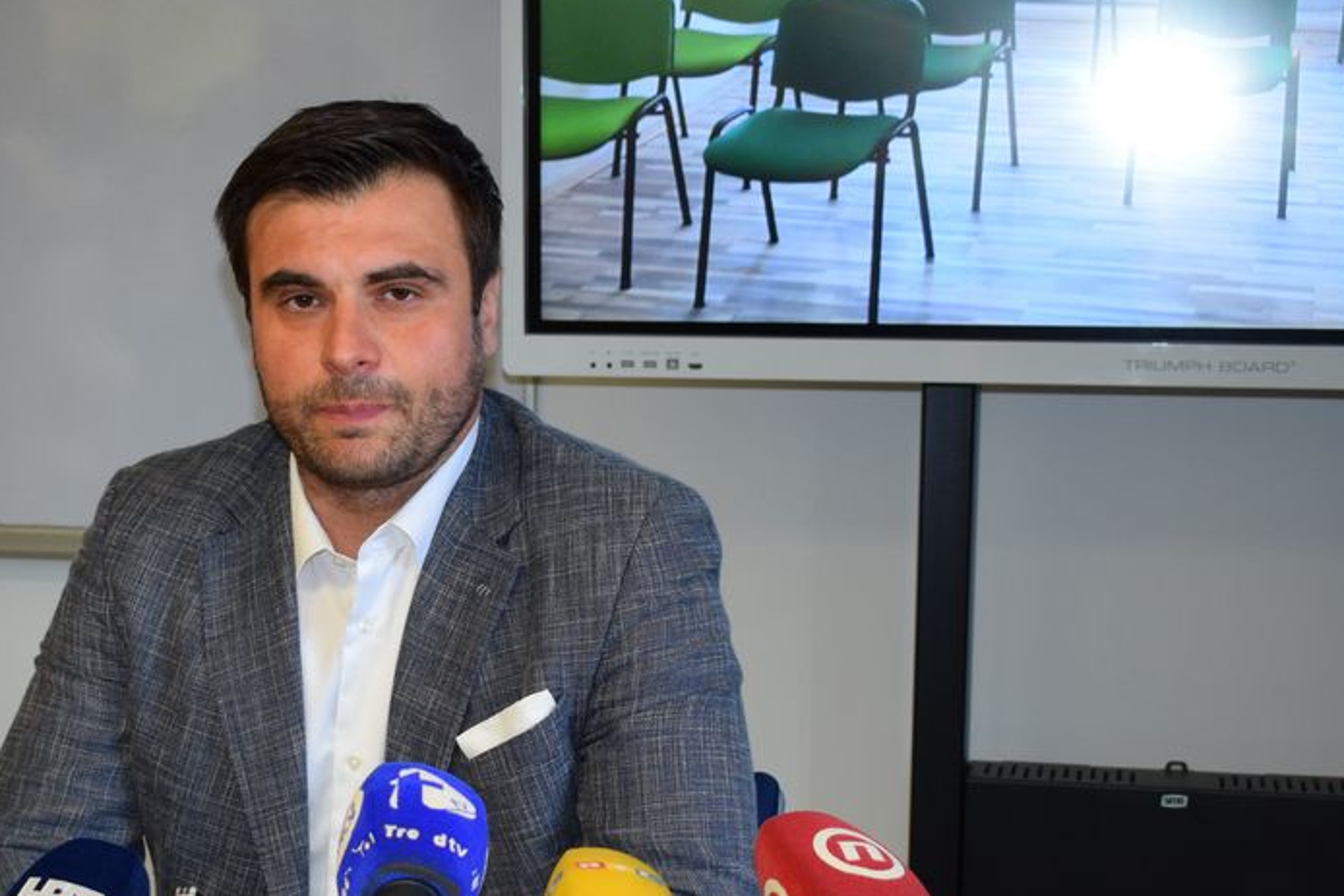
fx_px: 2315
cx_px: 455
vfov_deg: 21.9
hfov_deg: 32.1
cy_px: 525
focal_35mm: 62
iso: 800
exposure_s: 1/100
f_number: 5
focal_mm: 28
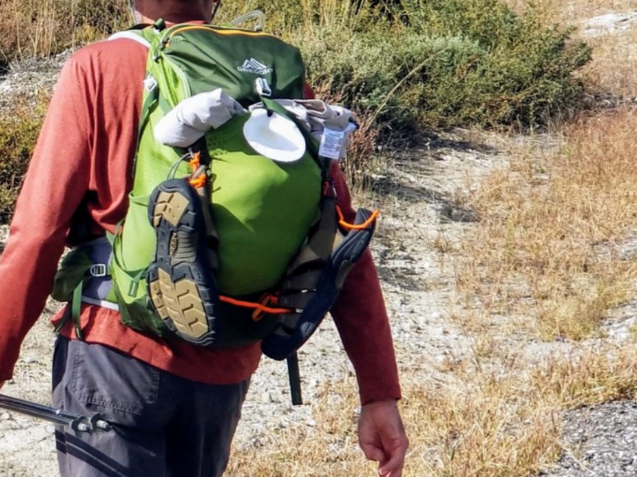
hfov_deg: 13.1
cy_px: 136
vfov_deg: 10.2
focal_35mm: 145
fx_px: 2668
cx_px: -229
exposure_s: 1/630
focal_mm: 6
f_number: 2.4
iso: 25
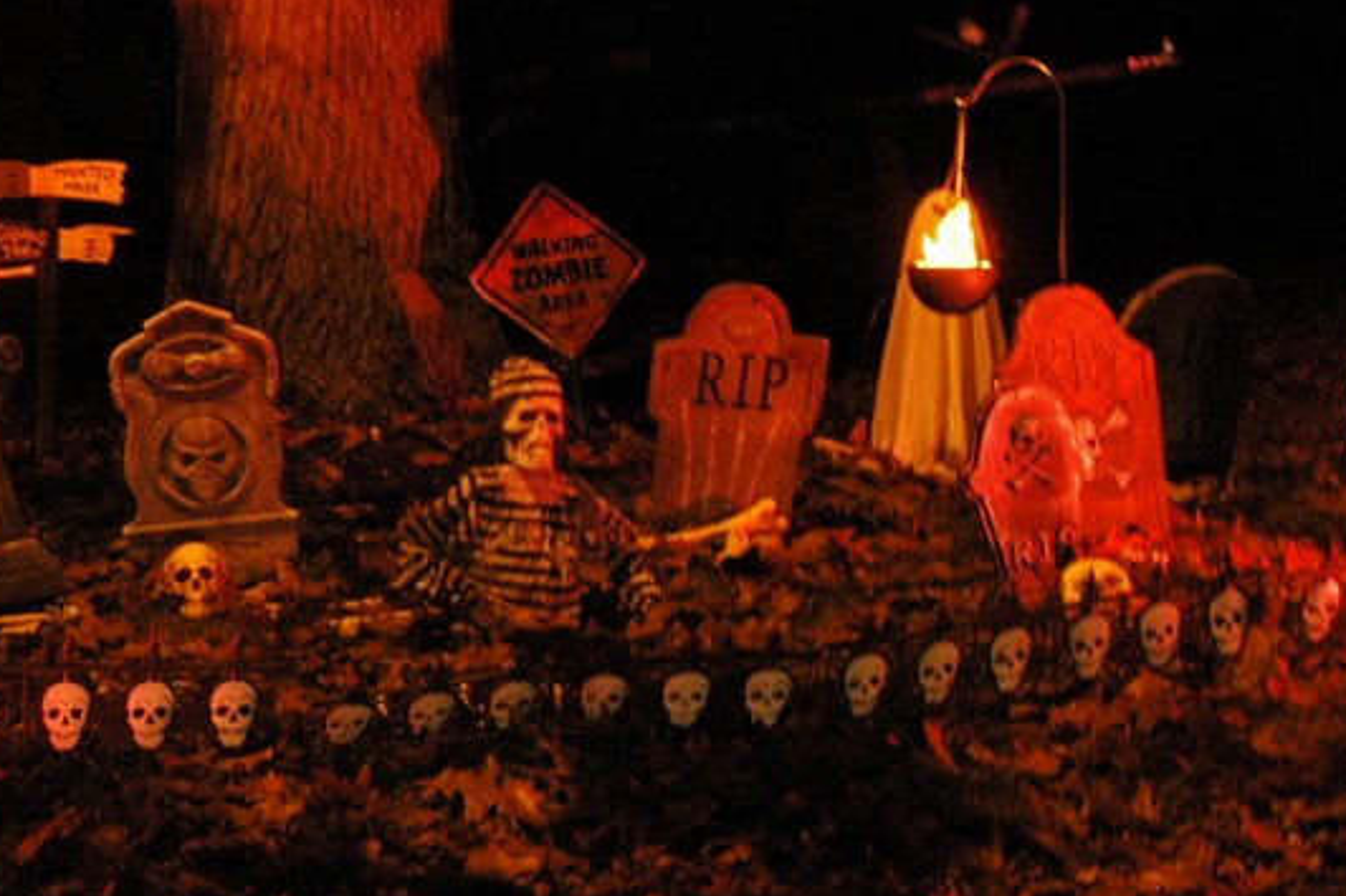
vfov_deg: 13.8
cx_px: 326
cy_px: 33
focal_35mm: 98
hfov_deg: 20.6
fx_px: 3666
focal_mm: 29
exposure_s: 1/5
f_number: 5.6
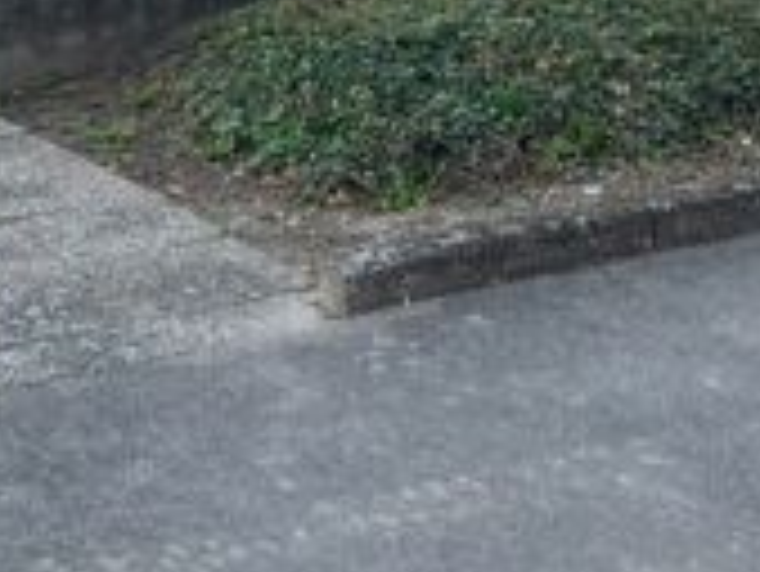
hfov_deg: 23.5
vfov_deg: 16.5
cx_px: 274
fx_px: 1824
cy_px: -241
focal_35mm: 83
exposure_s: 1/121
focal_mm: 3.99
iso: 25
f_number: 1.8
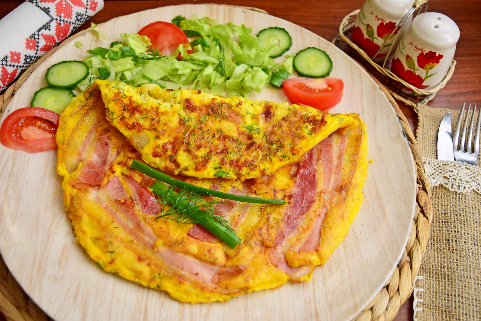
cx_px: 240
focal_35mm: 36
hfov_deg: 53.1
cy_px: 160
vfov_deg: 36.9
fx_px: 481
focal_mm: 24
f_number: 4
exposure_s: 1/15
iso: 100
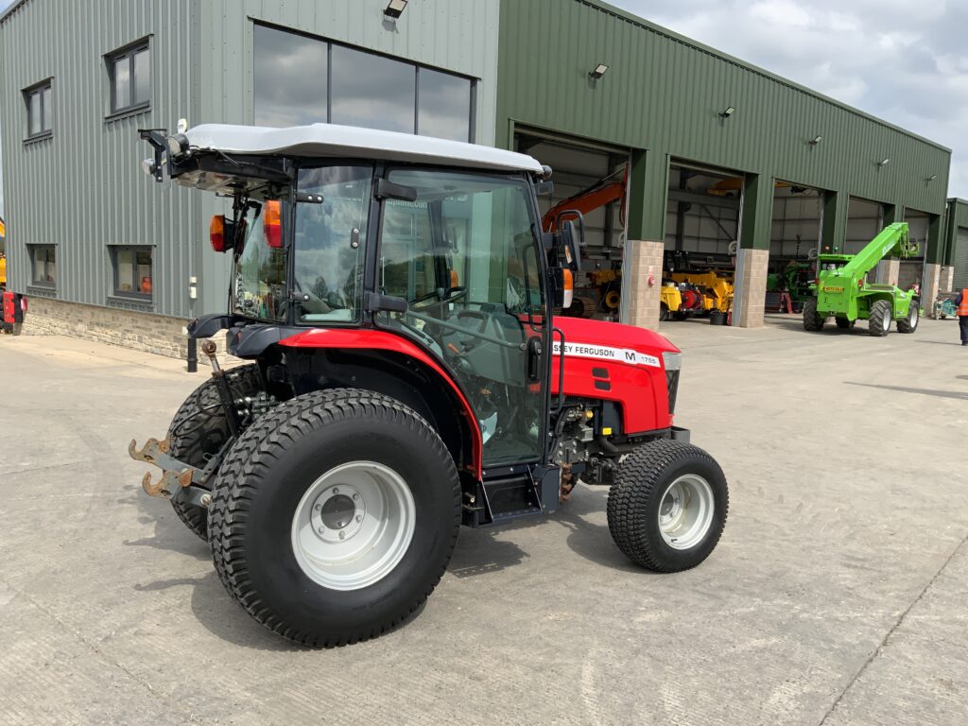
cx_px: 484
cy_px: 363
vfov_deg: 48.2
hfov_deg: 61.7
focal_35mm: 29
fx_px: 811
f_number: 1.8
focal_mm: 3
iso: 16
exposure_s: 1/1451
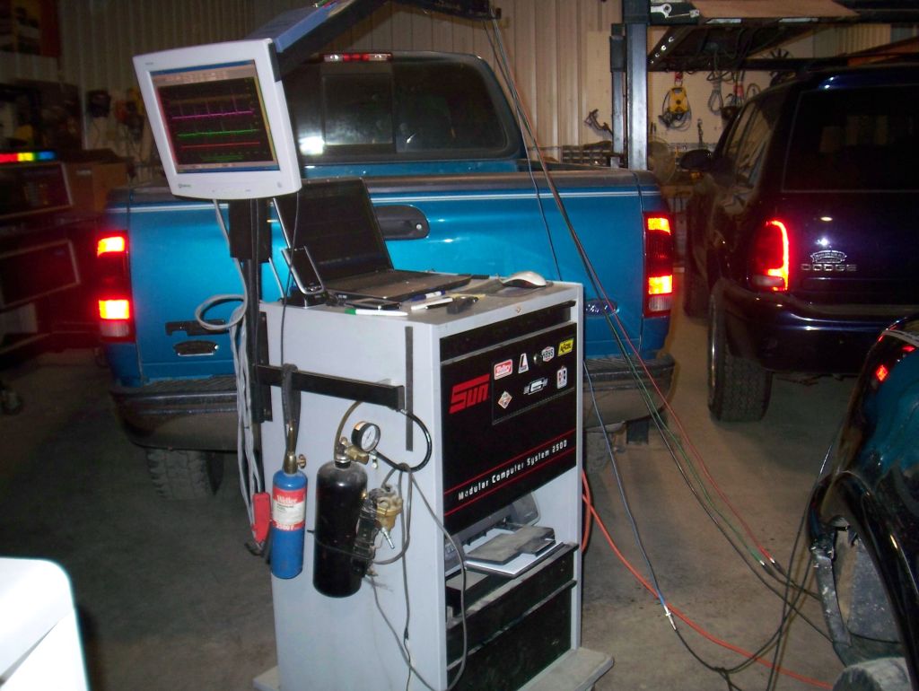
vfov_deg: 37.8
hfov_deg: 48.9
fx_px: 1010
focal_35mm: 38
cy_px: 346
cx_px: 460
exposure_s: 1/60
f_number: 3.9
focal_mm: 6.3
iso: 200
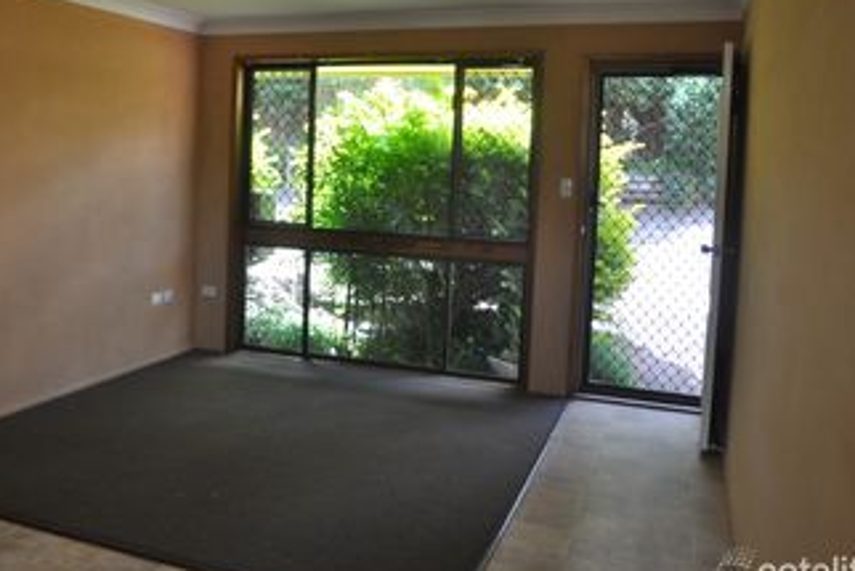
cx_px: 300
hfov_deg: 53.6
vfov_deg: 37.6
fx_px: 832
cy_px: 211
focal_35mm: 35
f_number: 4.5
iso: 400
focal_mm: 16
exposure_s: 1/80
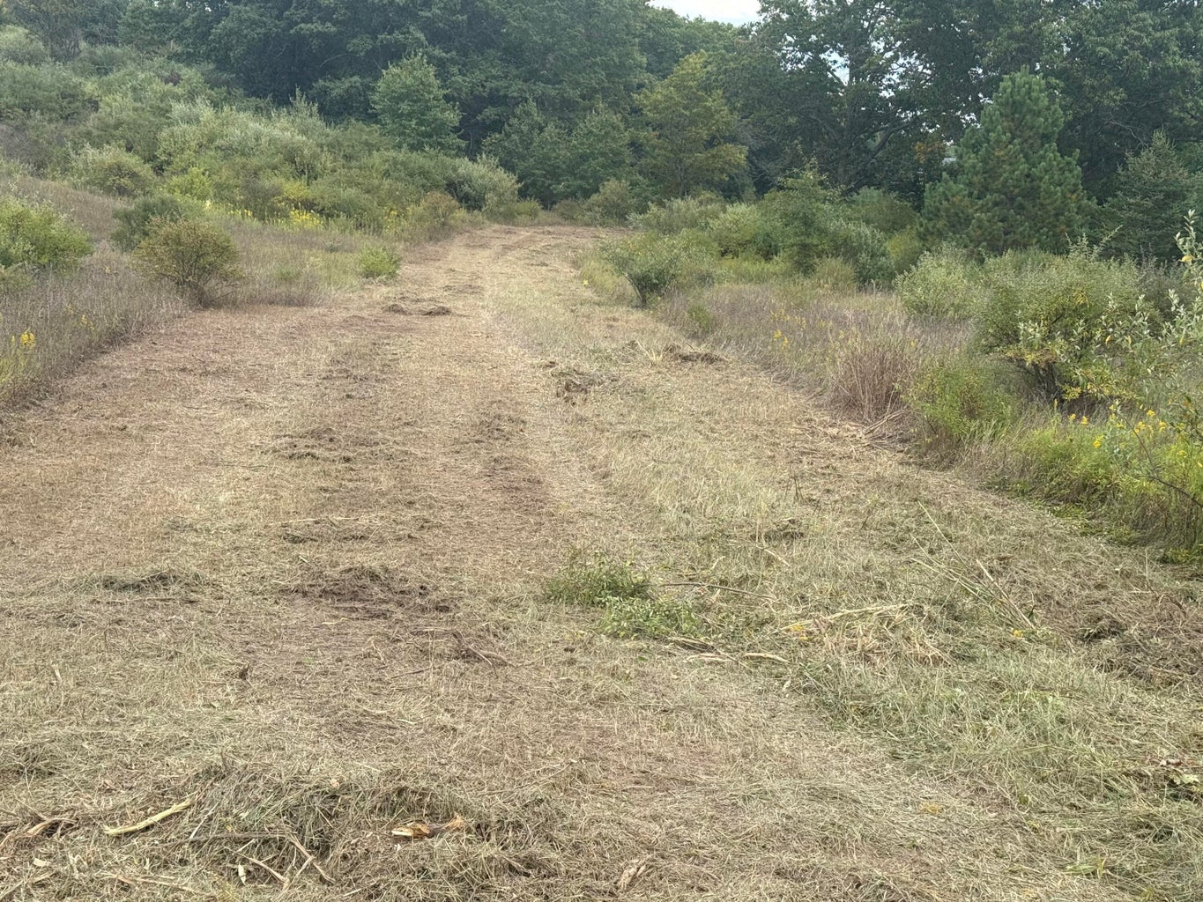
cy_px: 451
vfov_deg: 30.3
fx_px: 1668
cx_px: 602
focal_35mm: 48
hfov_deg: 39.7
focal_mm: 6.76
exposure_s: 1/1167
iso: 80
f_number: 1.78
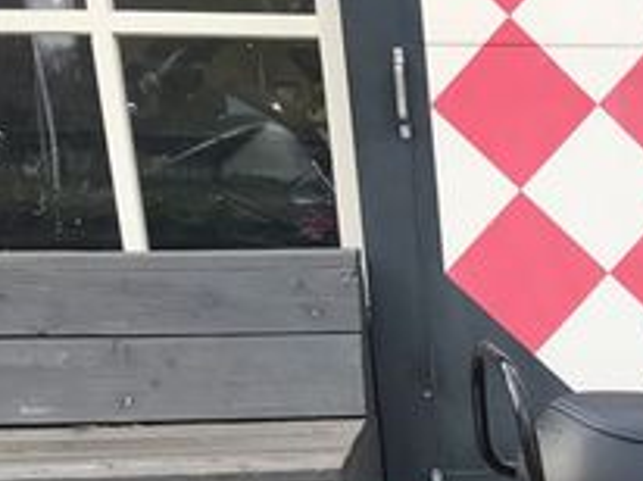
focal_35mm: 87
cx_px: 886
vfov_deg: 15.6
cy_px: 718
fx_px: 1614
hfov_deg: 20.2
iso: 20
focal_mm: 3.99
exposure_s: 1/248
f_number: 1.8
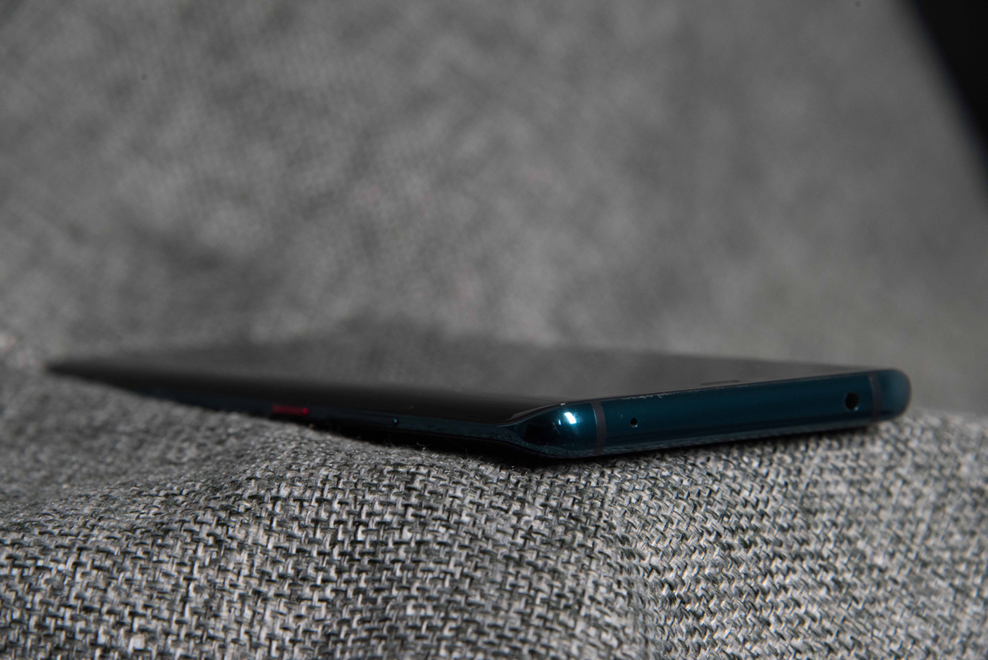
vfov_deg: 7.6
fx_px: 4942
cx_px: 494
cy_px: 330
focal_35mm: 180
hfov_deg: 11.4
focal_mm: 180
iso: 1000
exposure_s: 1/60
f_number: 10
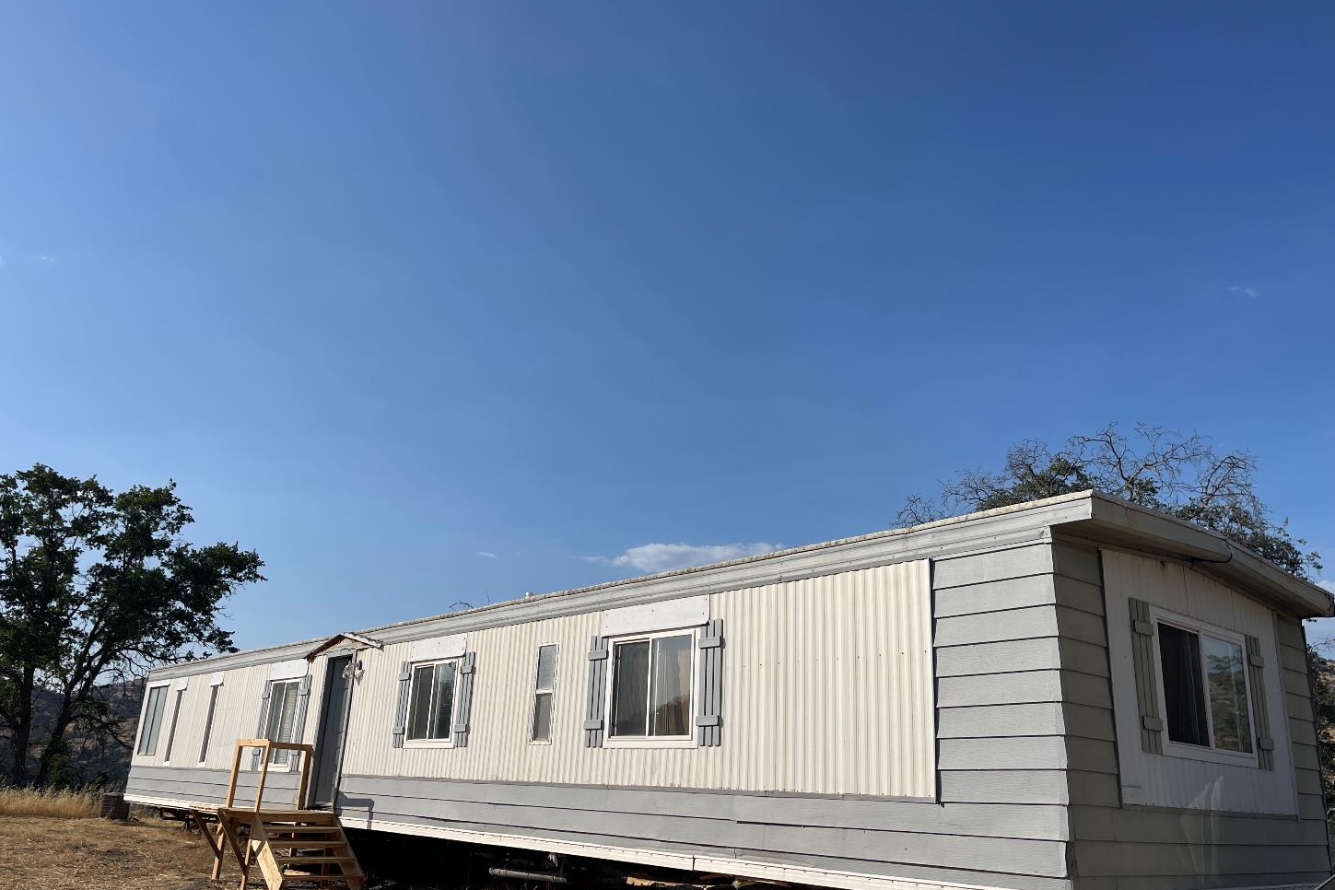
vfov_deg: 46.4
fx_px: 1038
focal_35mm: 28
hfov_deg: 65.5
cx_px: 651
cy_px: 452
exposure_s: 1/10000
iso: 50
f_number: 1.6
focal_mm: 5.1
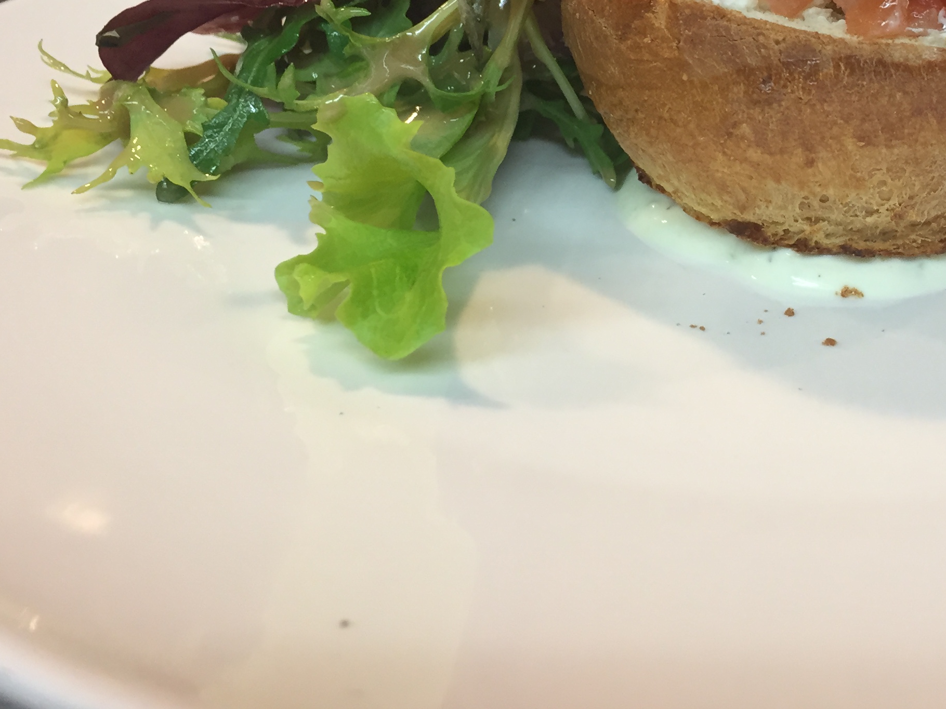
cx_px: 739
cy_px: 112
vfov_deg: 27.3
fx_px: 1421
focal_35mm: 52
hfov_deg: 35.8
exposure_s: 1/33
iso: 125
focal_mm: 4.15
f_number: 2.2
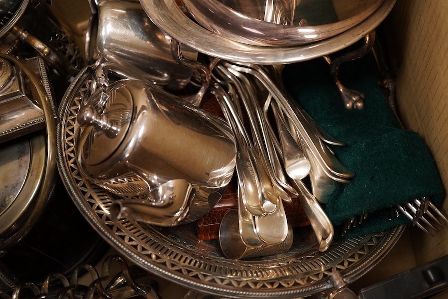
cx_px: 224
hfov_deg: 43.6
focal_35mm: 45
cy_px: 150
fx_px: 560
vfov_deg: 29.9
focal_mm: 30
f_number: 3.5
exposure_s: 1/125
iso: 1250
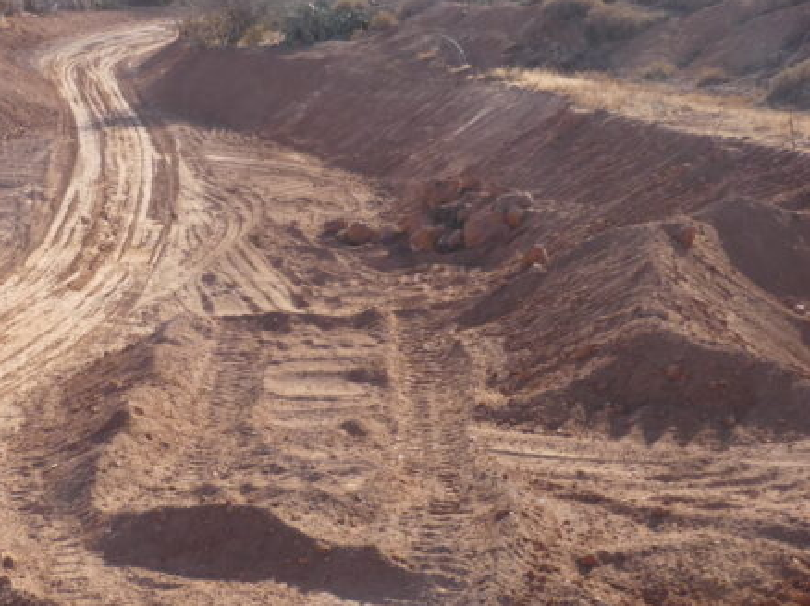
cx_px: 213
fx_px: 1450
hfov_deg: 30.7
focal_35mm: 62
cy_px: 340
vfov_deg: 23.6
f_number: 4
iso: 200
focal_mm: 7.1
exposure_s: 1/1000
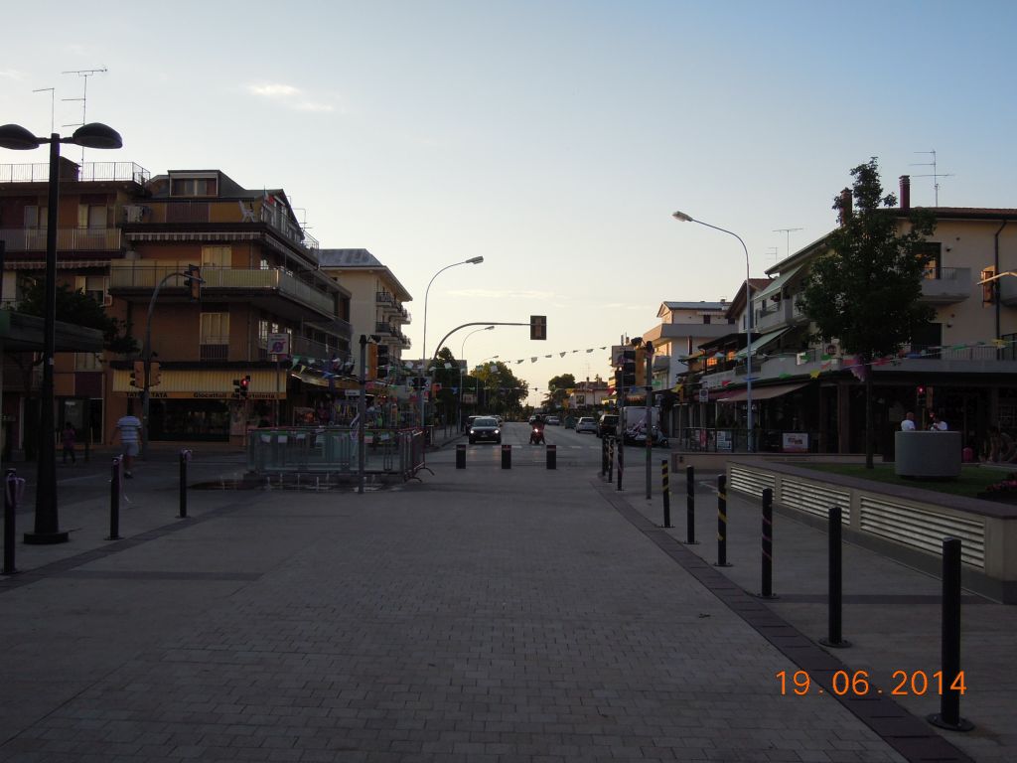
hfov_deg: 58.4
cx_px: 508
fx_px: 911
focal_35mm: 31
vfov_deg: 45.4
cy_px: 382
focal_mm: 5.5
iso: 160
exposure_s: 1/1250
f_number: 3
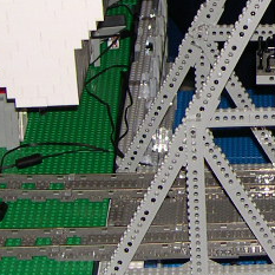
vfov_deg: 10.6
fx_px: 1465
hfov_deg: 10.2
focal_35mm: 163
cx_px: 477
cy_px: -1
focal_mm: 9
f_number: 2.9
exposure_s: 1/60
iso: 100
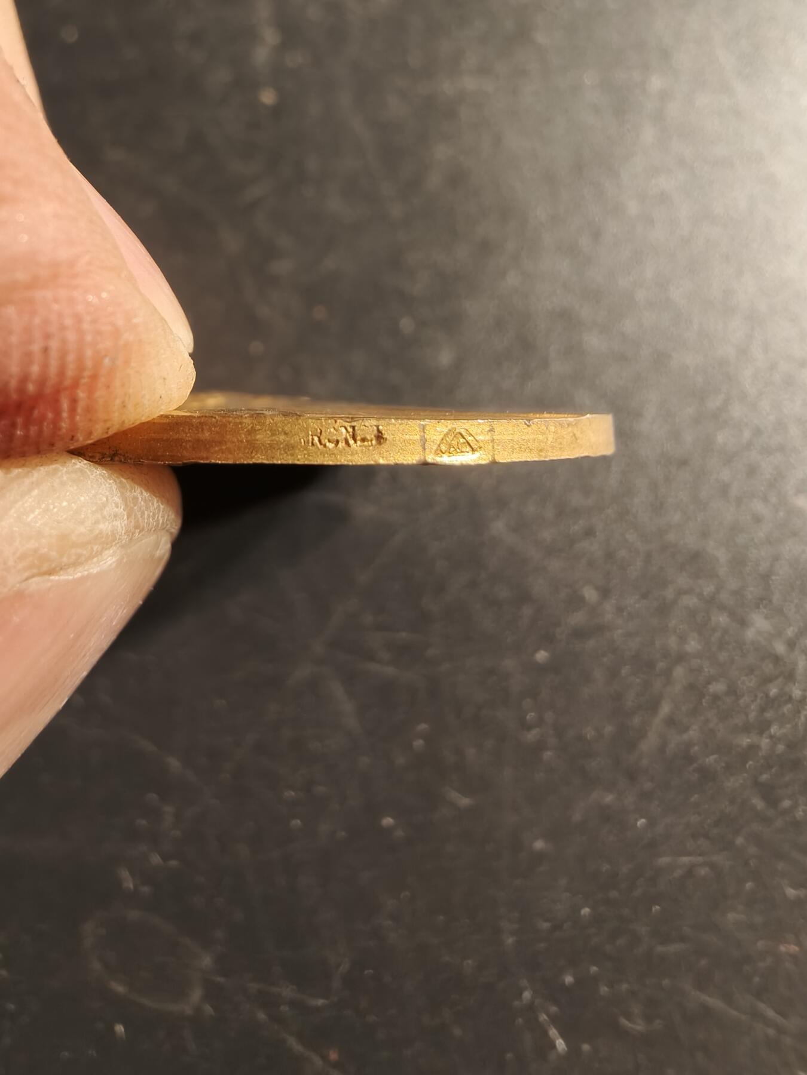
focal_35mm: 23
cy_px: 538
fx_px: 715
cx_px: 404
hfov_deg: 58.9
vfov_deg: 73.9
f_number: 2
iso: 200
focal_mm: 2.32
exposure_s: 1/100
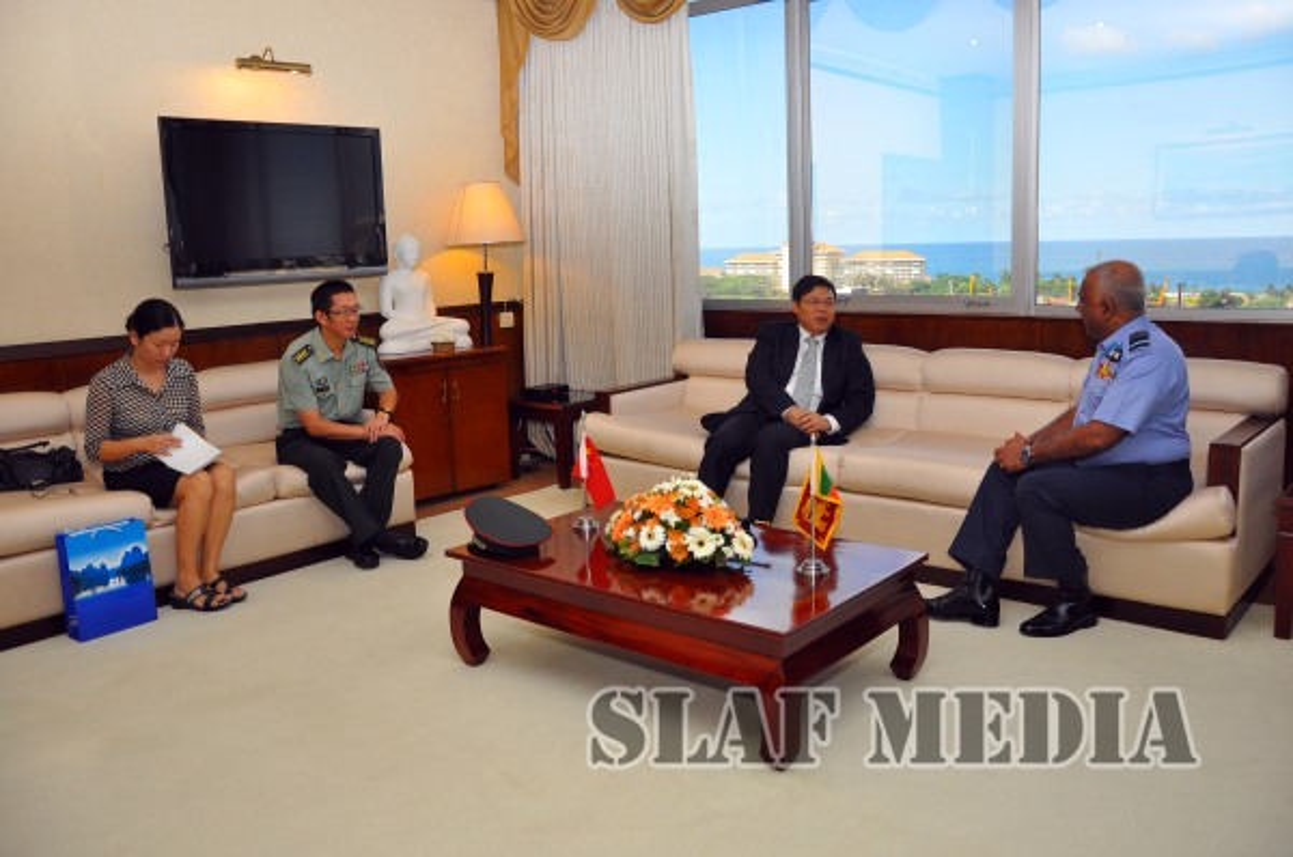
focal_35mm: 27
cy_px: 428
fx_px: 968
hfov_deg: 67.5
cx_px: 646
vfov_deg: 47.8
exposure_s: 1/125
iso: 400
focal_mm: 18
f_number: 3.5
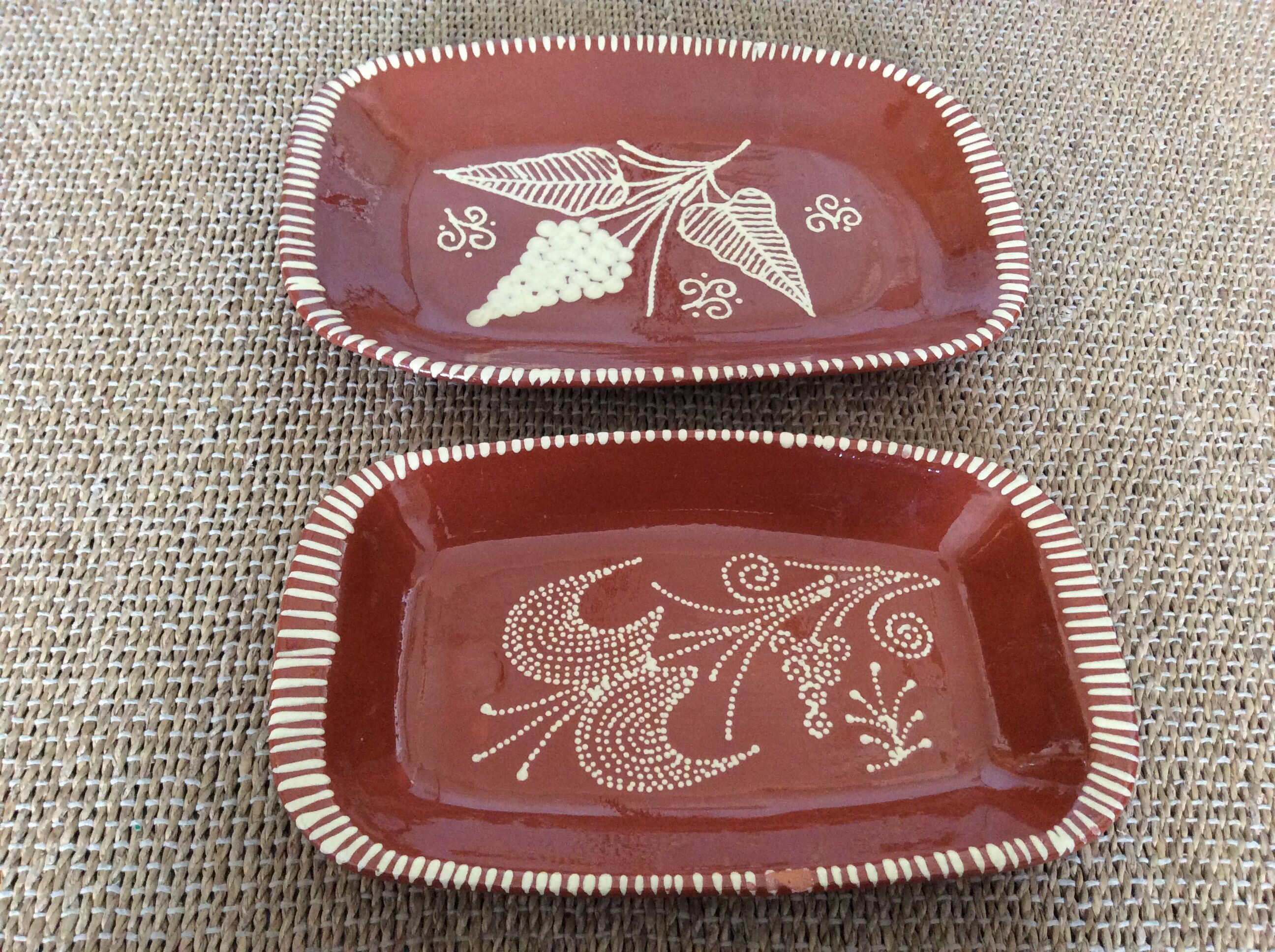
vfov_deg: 44.1
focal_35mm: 32
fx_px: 1177
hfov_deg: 56.9
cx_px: 638
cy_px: 476
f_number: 2.4
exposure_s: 1/25
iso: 200
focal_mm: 3.3
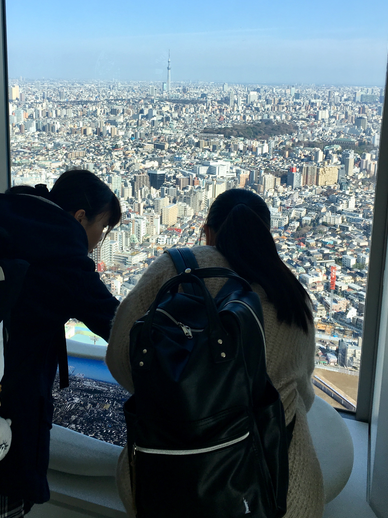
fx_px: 568
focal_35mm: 38
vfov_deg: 48.4
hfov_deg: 37.6
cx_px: 159
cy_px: 185
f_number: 2.2
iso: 25
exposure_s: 1/894
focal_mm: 4.15
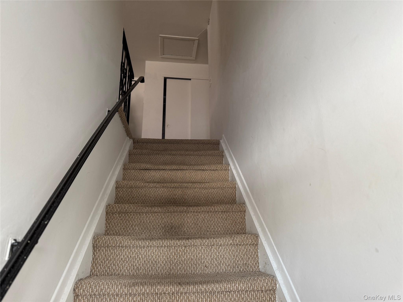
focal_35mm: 24
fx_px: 279
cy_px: 151
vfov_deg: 56.8
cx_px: 202
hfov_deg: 71.6
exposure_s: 1/84
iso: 200
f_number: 1.78
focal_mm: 6.76
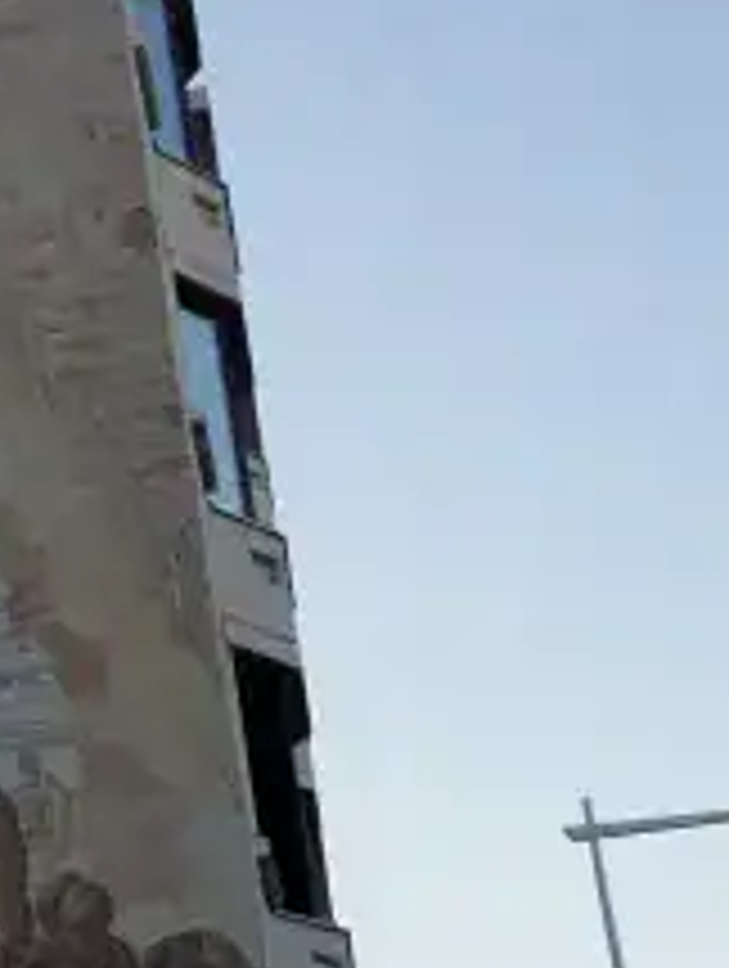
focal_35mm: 104
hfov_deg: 13.0
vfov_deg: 18.9
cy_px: 554
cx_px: -576
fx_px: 2912
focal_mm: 14
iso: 200
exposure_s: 1/200
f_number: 5
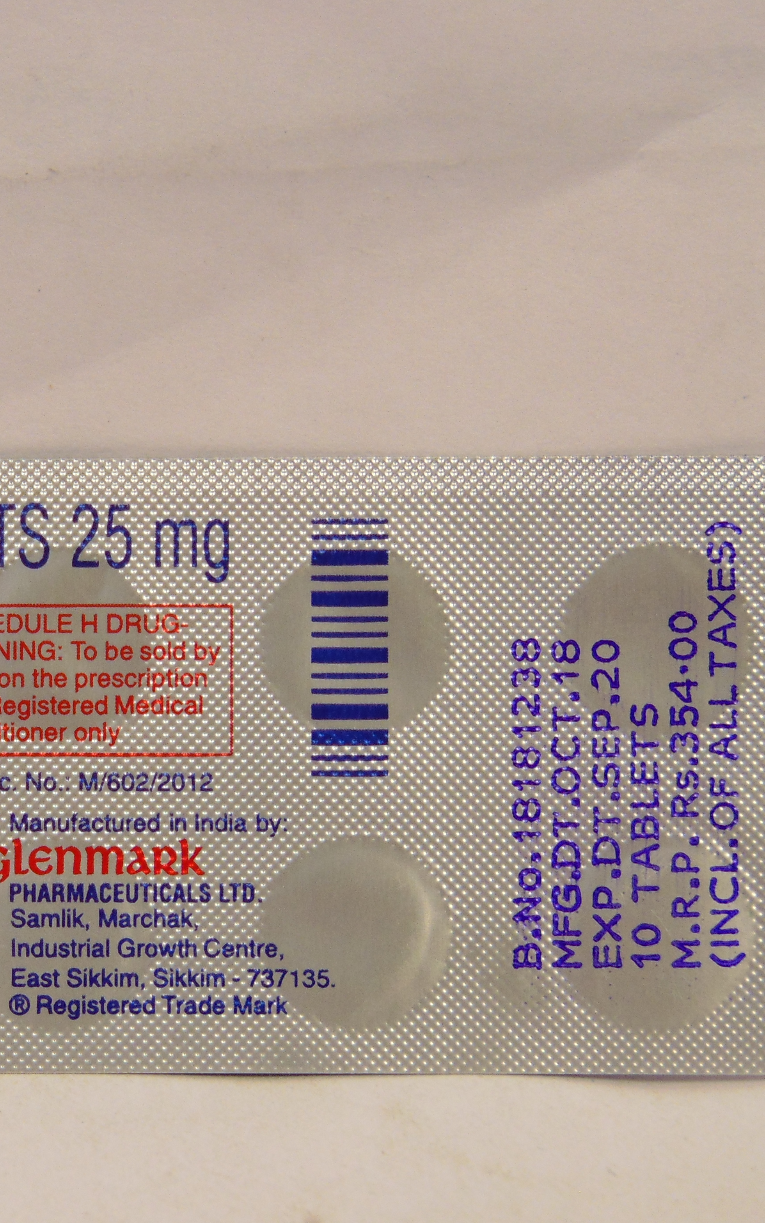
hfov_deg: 7.0
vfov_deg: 11.1
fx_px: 6270
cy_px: 738
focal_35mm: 188
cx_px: 39
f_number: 3.9
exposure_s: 1/80
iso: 80
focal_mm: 19.4
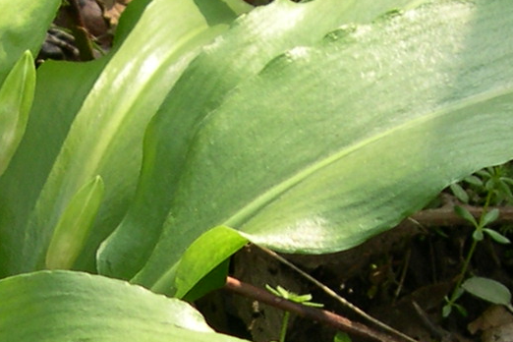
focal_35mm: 172
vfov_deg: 7.9
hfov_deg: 11.9
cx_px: 65
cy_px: 416
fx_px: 2451
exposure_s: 1/213
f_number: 2.8
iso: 100
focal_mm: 8
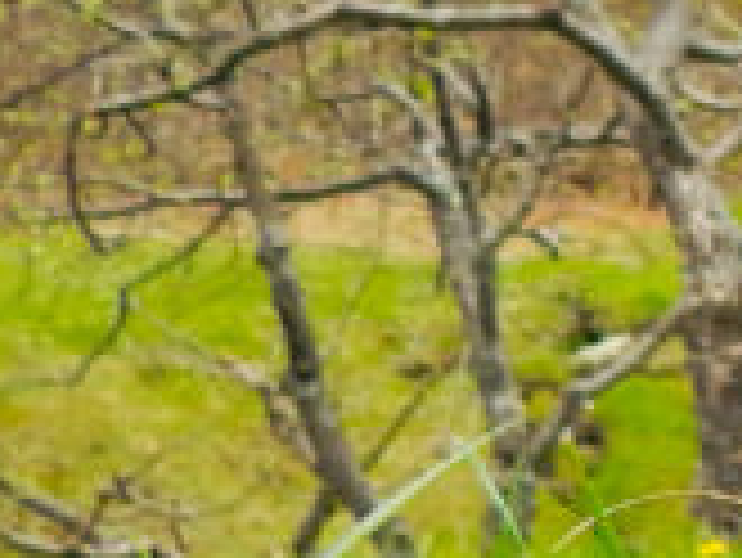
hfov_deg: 10.6
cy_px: 212
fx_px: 3067
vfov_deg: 10.4
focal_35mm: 143
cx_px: 2069
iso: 125
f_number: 3
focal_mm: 4
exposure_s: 1/320
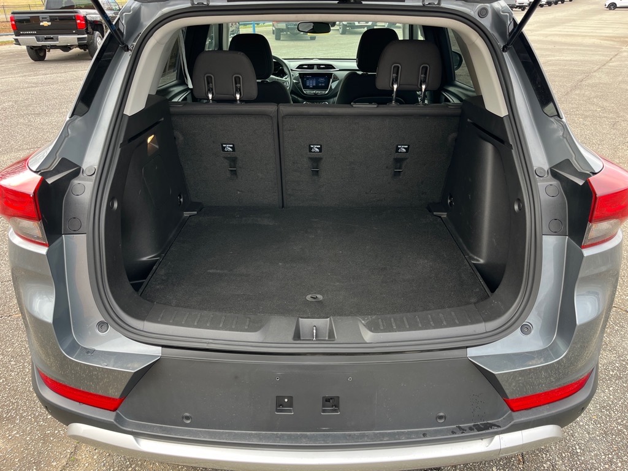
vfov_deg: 53.1
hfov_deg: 67.3
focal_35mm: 26
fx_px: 472
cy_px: 236
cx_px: 314
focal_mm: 5.1
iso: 40
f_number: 1.6
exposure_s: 1/205
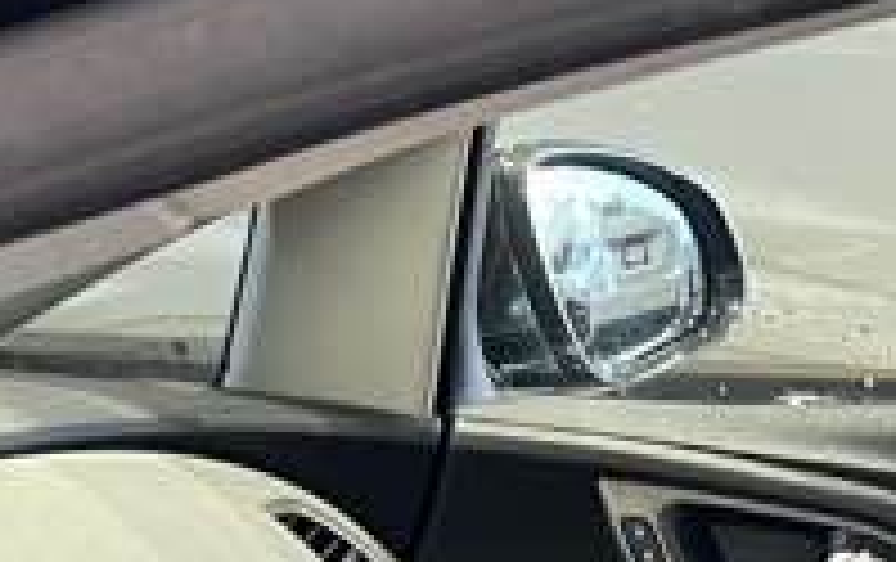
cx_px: 982
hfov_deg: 15.8
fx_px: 3130
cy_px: 1369
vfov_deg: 9.2
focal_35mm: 128
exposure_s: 1/60
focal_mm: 5.7
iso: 500
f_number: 1.5
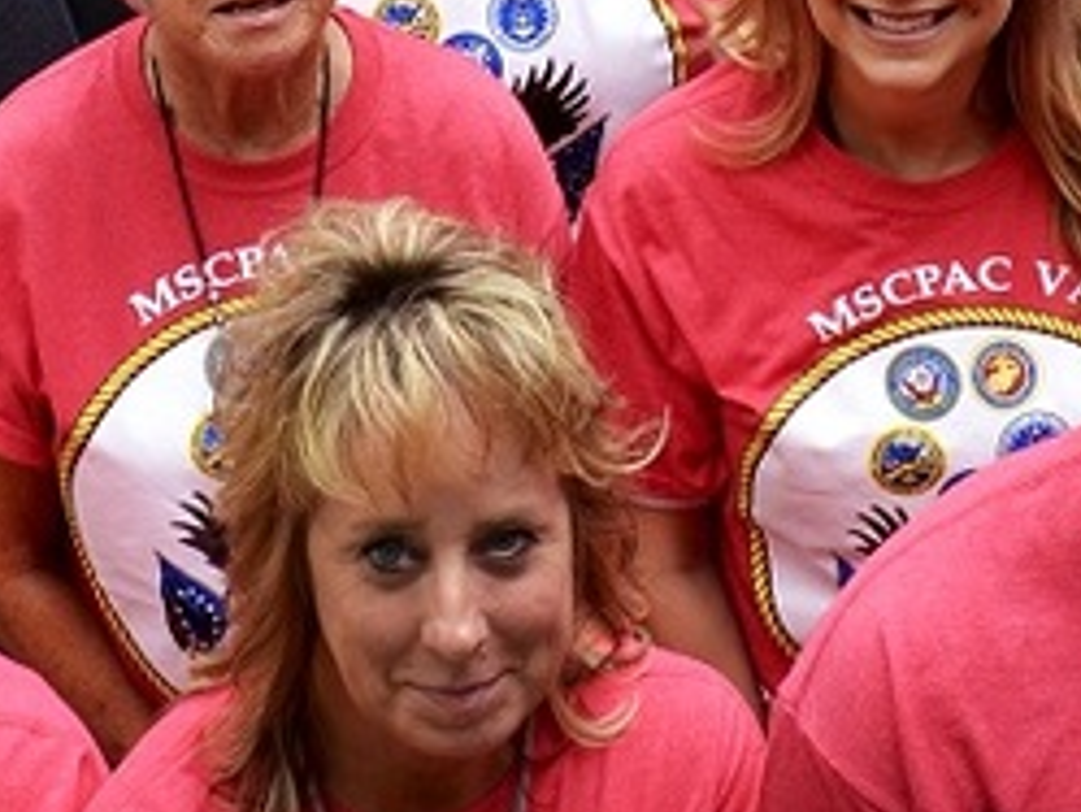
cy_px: -304
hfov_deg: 15.8
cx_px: 491
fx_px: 3905
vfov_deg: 11.5
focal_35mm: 125
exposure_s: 1/200
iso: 100
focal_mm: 20
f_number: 7.1
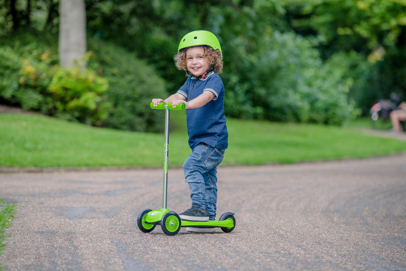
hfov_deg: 12.1
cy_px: 136
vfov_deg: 8.1
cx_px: 203
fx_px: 1917
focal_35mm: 170
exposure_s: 1/160
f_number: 4
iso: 80
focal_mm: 170
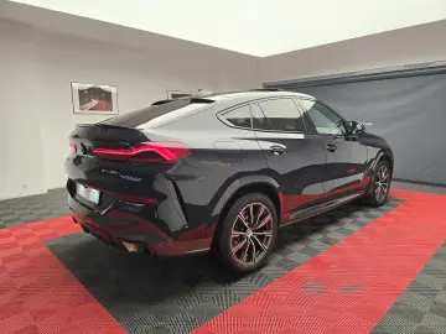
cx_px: 223
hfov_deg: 73.9
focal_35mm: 23
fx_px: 296
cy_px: 167
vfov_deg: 58.9
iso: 125
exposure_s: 1/100
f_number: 1.7
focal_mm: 6.3
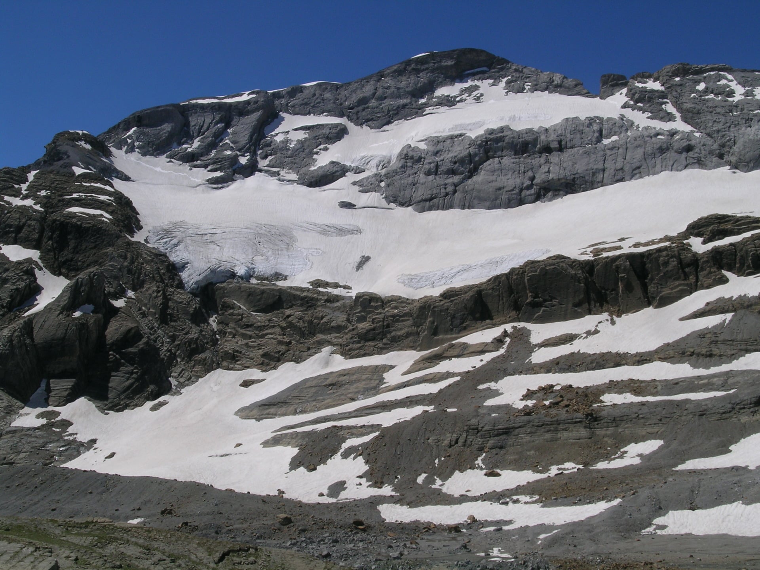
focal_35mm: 46
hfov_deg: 41.2
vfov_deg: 31.5
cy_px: 285
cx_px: 380
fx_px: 1010
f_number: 7.4
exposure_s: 1/387
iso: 50
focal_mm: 9.5
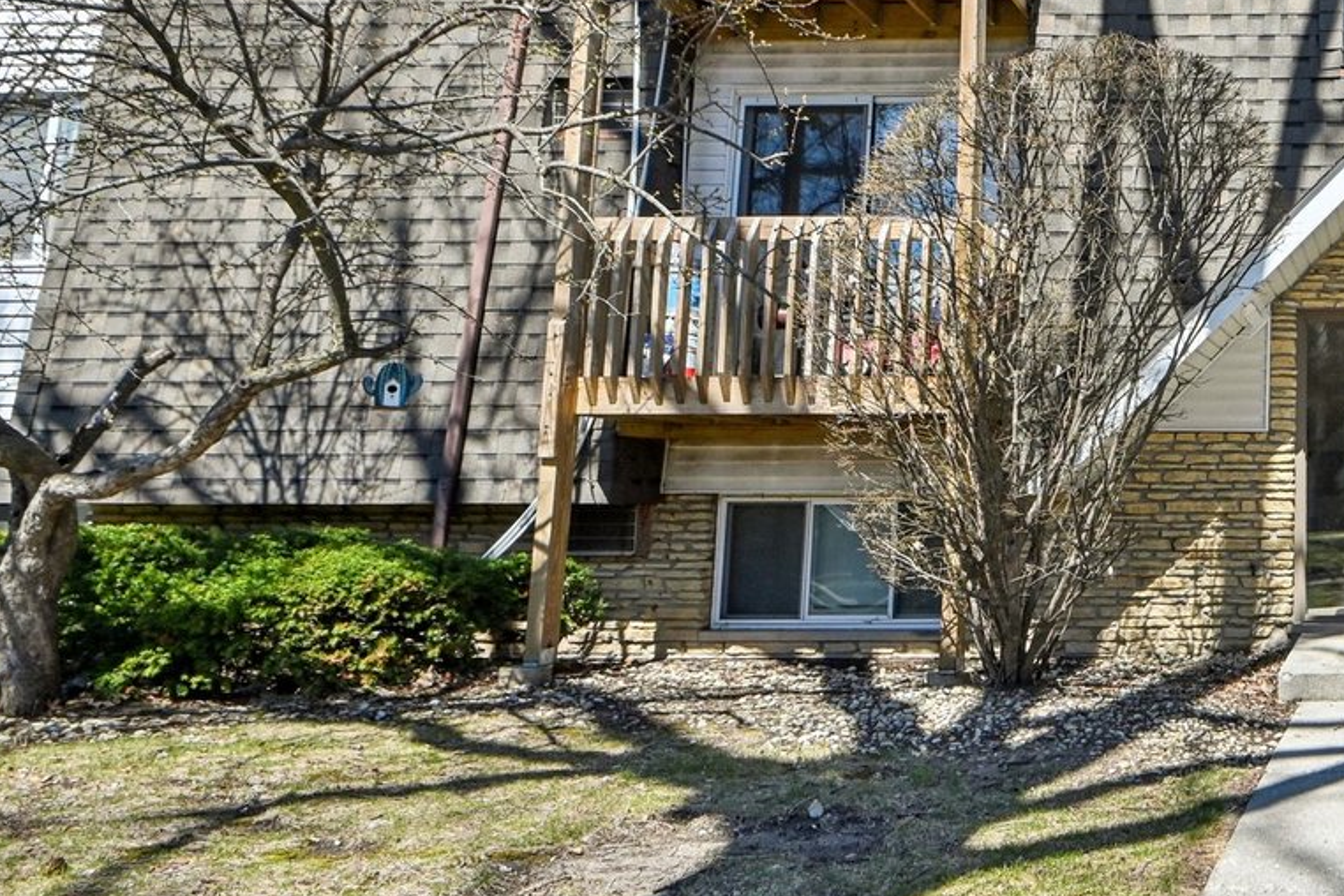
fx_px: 1269
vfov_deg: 38.7
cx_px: 1411
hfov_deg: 45.0
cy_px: 340
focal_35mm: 34
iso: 400
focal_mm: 16
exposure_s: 1/320
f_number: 13
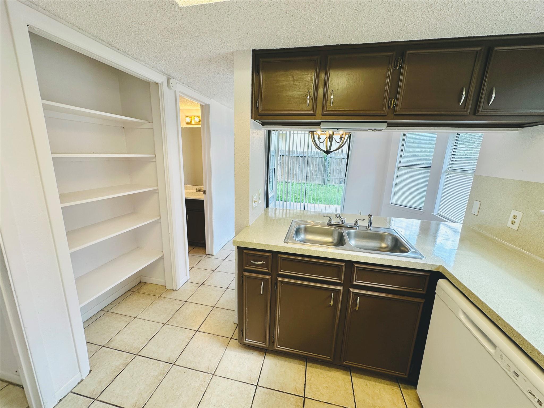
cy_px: 204
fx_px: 220
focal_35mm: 14
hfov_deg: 102.1
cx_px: 272
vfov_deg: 85.7
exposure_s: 1/120
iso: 64
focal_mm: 2.22
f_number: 2.2
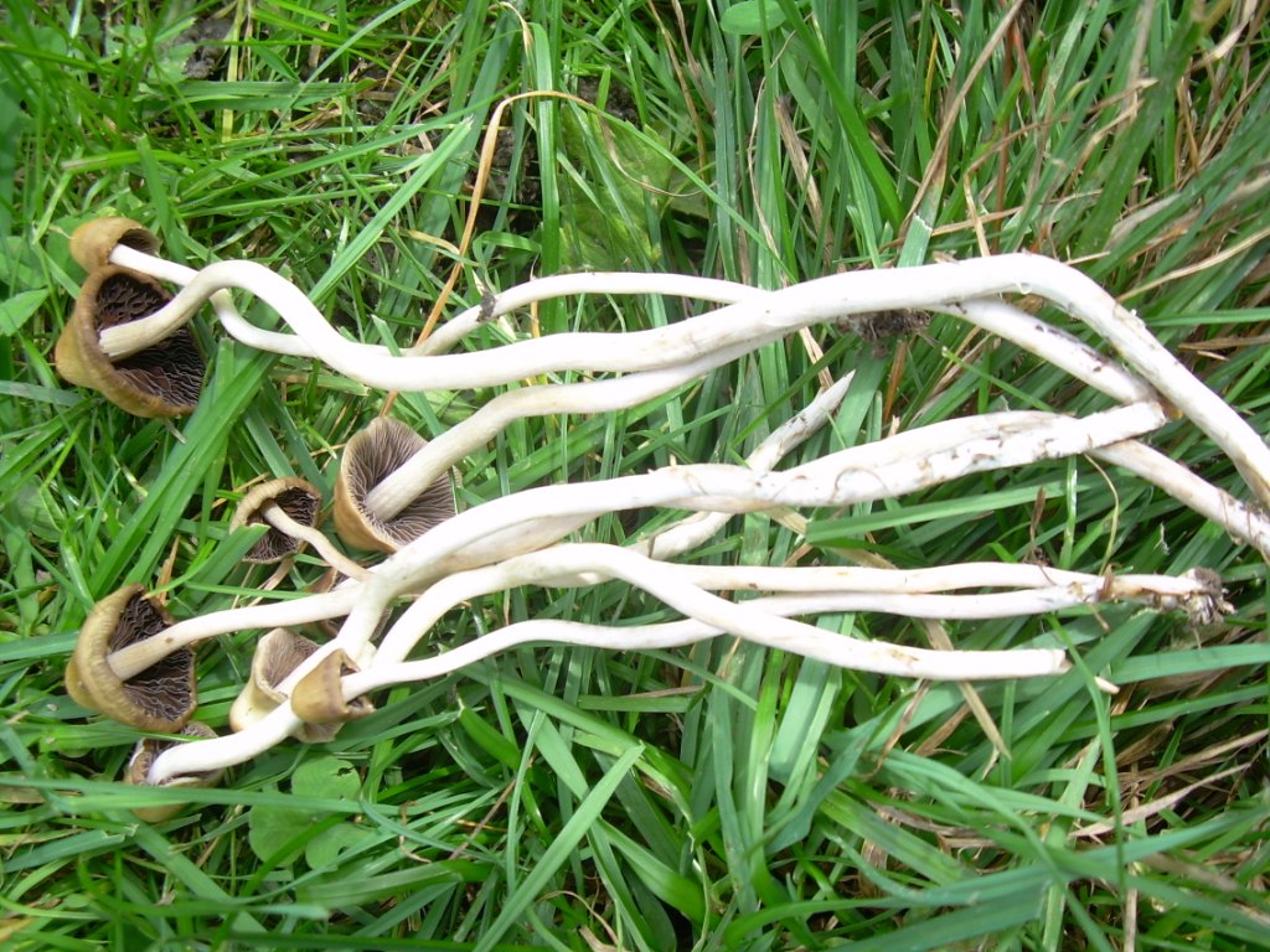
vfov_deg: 37.7
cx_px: 635
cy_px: 476
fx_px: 1394
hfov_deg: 49.0
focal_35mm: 38
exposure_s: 1/149
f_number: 2.8
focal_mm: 6.3
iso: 50
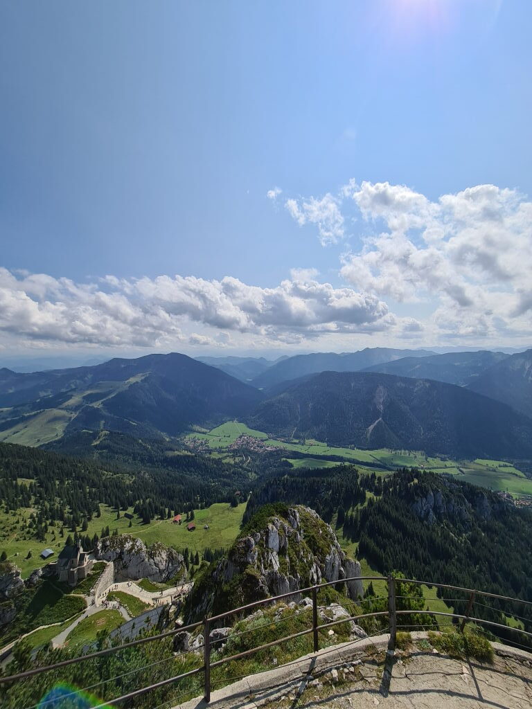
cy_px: 354
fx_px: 266
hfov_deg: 89.9
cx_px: 266
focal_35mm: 13
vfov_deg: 106.2
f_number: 2.2
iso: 64
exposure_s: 1/4848
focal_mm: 2.2
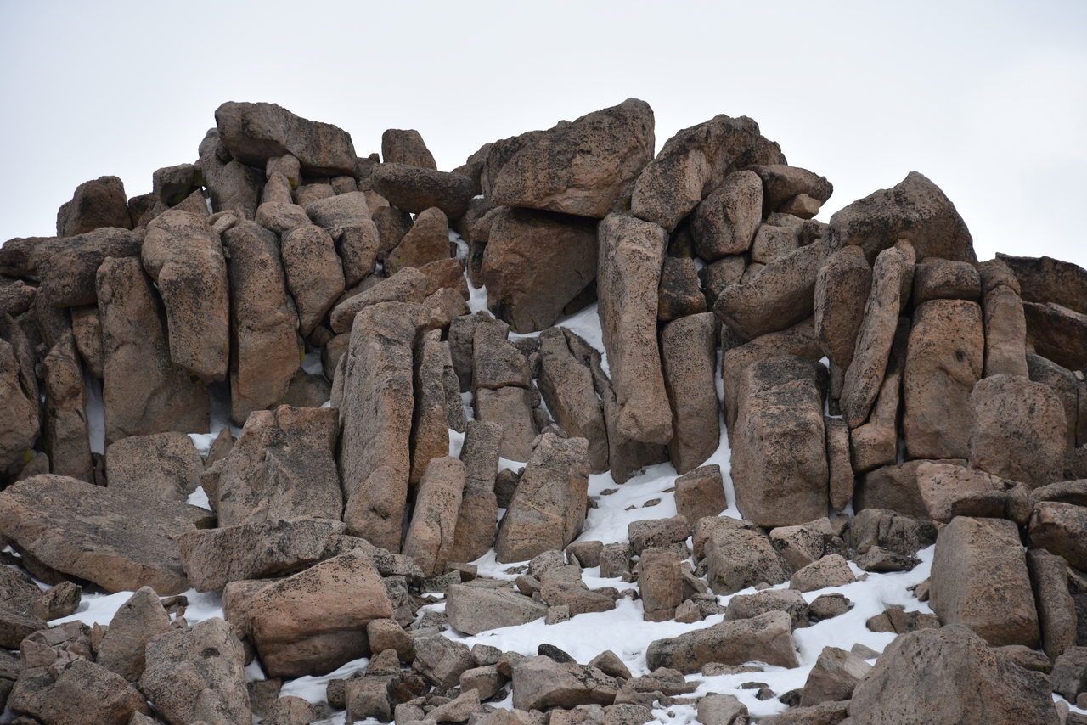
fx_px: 5738
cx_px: 544
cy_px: 362
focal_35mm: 190
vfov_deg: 7.2
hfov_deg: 10.8
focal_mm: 190
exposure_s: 1/400
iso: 100
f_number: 7.1
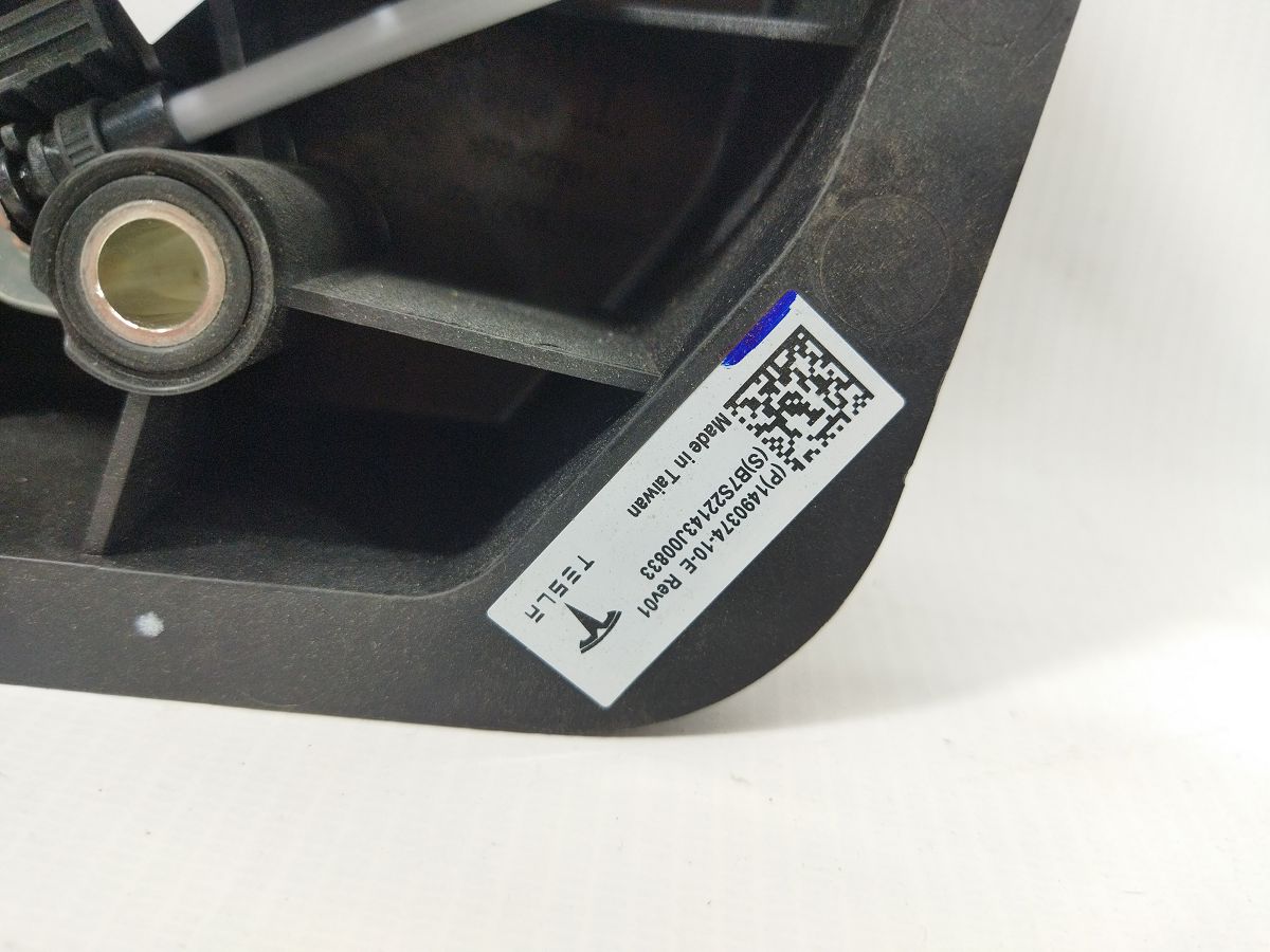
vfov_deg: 51.4
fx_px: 991
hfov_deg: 65.3
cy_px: 476
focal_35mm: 27
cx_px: 635
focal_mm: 4.71
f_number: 1.79
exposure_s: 1/100
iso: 175
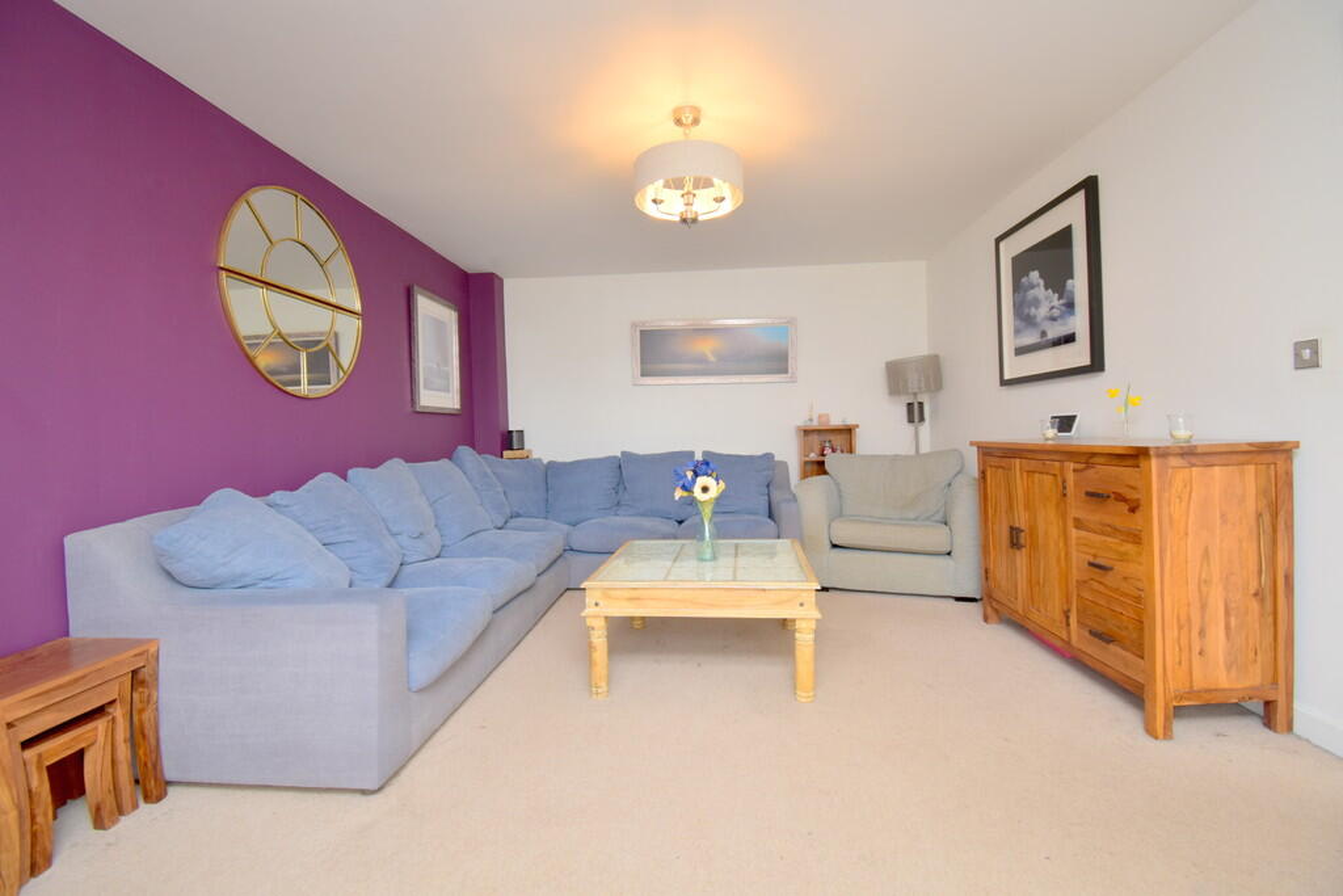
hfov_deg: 100.4
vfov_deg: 77.3
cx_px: 672
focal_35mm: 15
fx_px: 560
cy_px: 448
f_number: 4.5
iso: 200
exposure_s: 1/40
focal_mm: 10
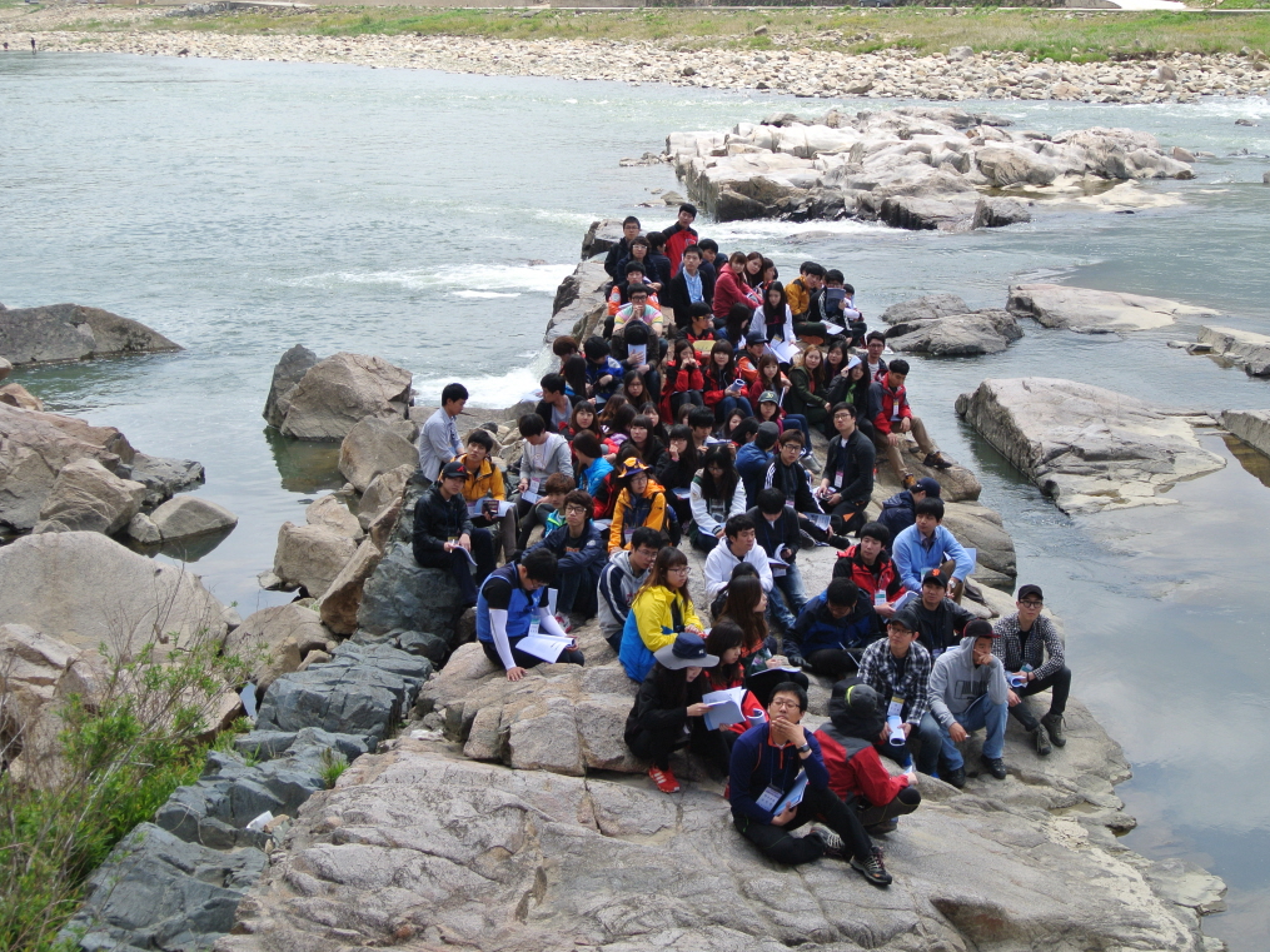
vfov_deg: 27.0
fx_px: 1981
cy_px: 470
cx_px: 699
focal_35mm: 54
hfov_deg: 35.5
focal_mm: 18.2
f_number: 4.5
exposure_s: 1/500
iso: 100
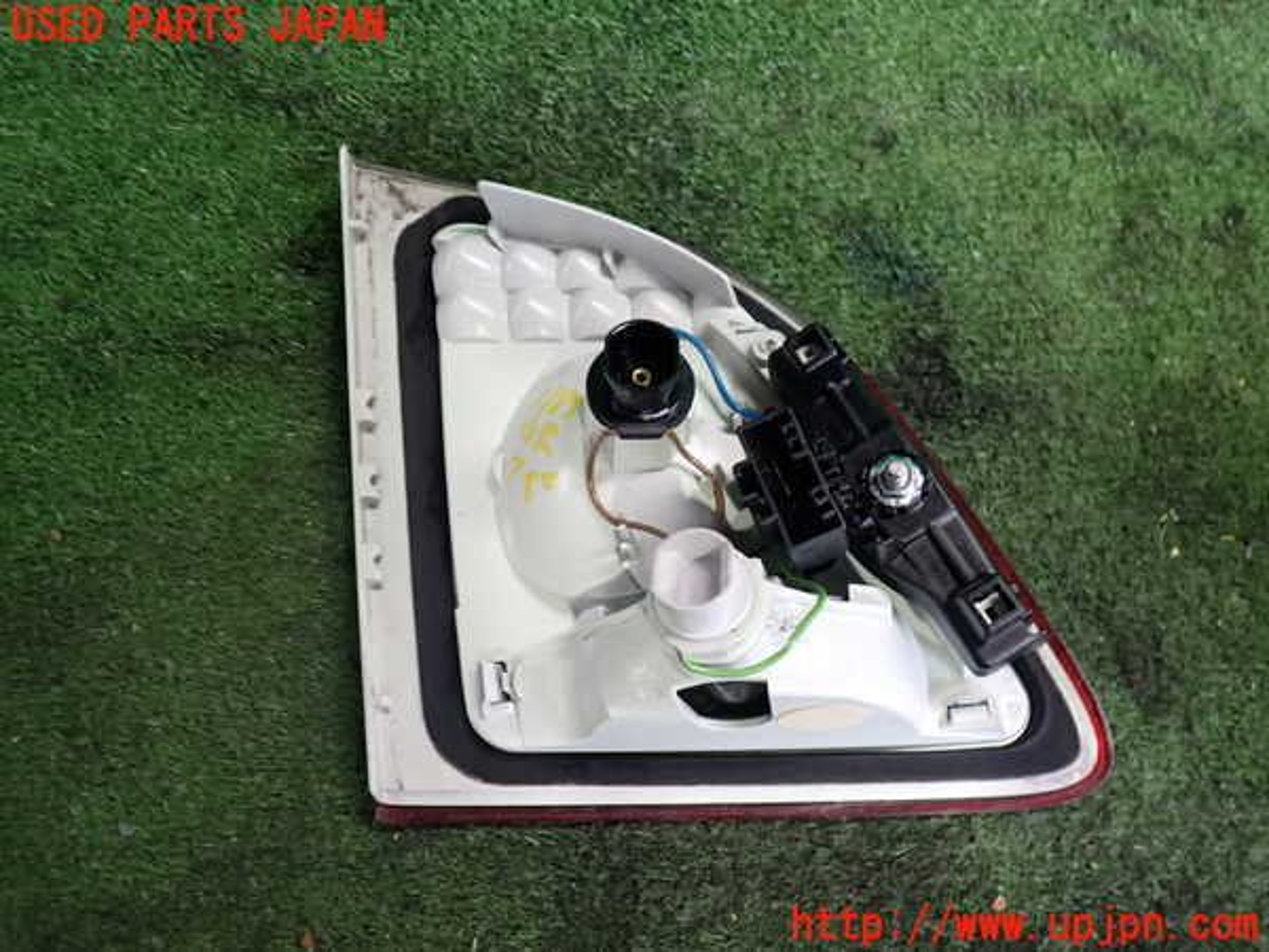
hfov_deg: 60.0
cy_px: 476
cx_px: 634
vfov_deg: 46.8
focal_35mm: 30
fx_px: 1100
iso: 250
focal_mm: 5.4
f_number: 2.3
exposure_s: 1/30
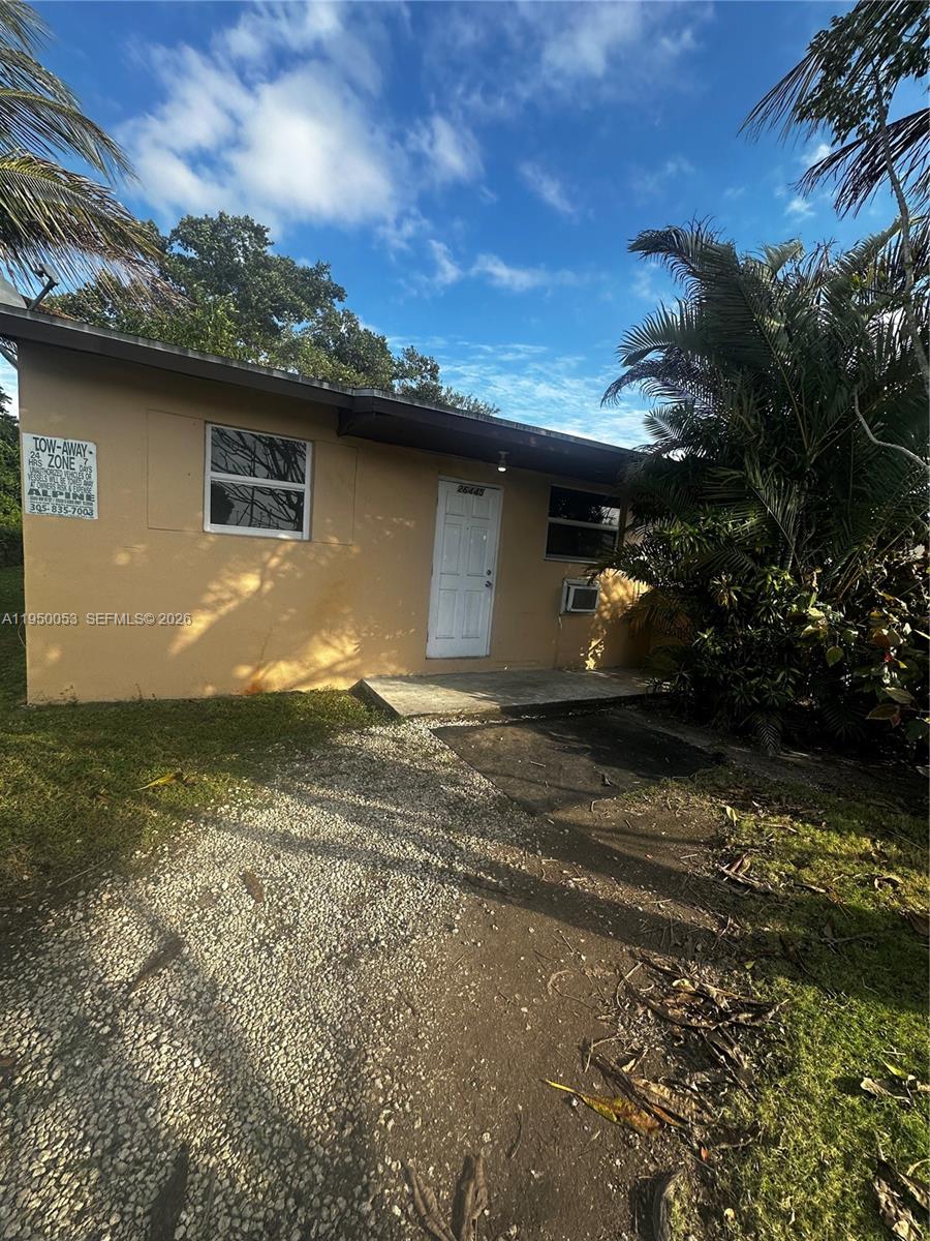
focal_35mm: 14
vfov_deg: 102.1
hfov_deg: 85.7
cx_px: 465
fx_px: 502
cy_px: 620
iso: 40
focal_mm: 2.22
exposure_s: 1/790
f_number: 2.2
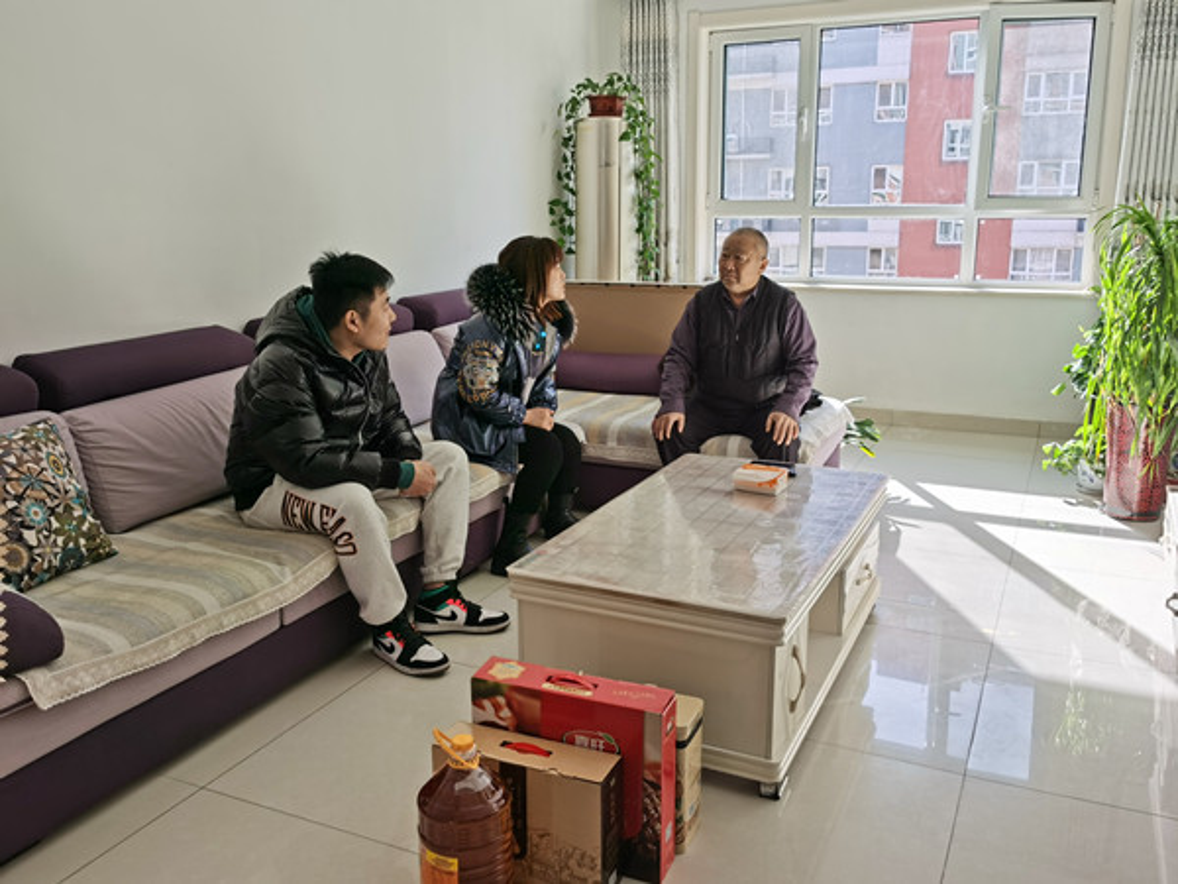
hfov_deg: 58.4
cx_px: 589
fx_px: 1055
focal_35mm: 31
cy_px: 442
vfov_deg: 45.4
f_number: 1.6
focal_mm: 5.56
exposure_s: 1/553
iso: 50
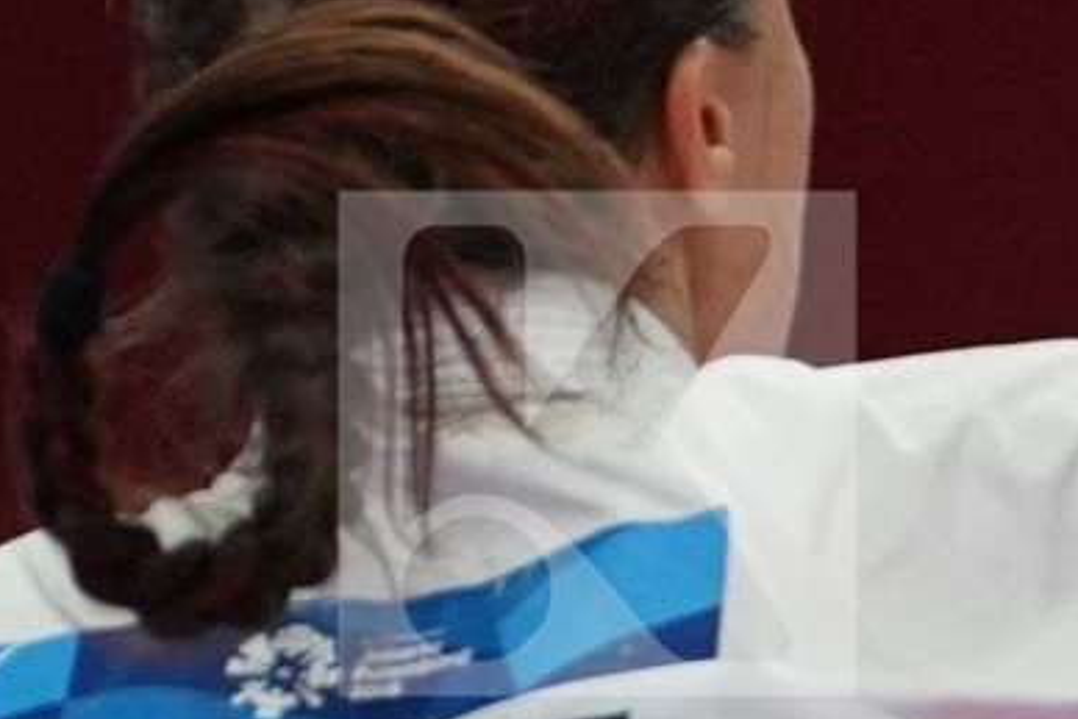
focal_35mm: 1947
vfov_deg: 0.7
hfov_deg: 1.1
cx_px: 1539
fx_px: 58320
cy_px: 444
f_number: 4
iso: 2500
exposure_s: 1/1000
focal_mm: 280
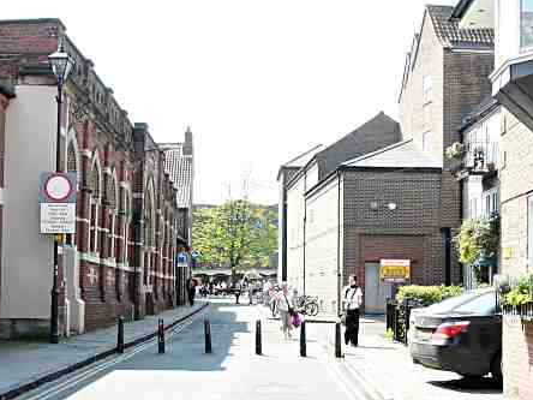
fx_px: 831
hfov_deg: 35.4
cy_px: 268
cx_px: 206
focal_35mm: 54
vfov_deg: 26.9
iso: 100
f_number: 4.5
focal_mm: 6.5
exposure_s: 1/125
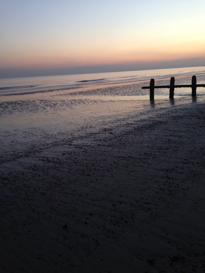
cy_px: 136
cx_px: 102
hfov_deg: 42.9
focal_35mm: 33
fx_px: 261
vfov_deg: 55.4
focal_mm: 4.12
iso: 50
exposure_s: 1/40
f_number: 2.4
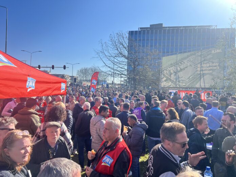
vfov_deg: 53.1
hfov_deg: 67.3
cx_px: 118
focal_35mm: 26
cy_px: 88
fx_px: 177
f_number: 1.5
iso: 50
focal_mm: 5.7
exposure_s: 1/2571
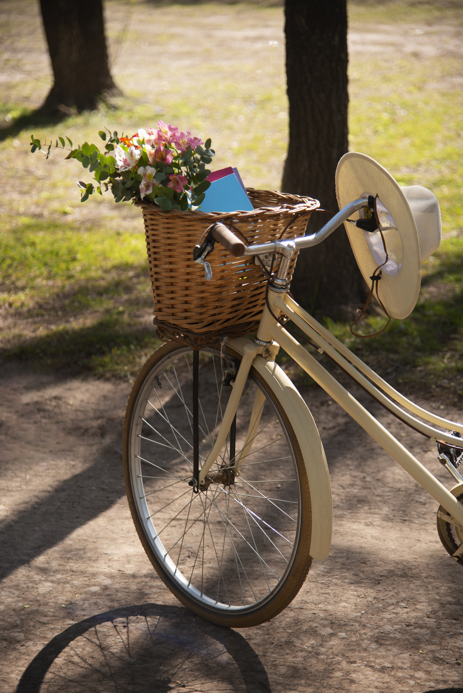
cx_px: 232
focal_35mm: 85
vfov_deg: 23.9
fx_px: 1638
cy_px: 346
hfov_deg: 16.1
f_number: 4
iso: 100
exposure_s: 1/320
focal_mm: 85
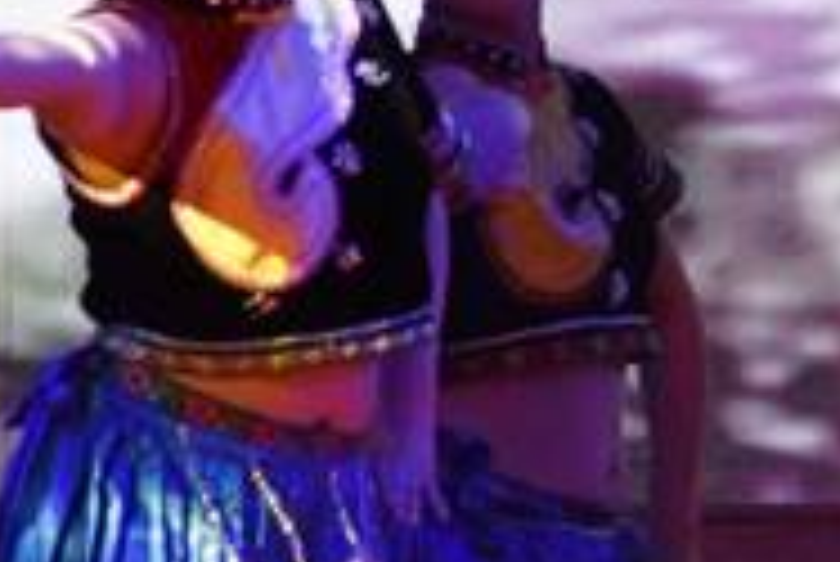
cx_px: 1568
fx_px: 20946
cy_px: 16
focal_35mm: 897
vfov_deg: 1.5
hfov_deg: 2.3
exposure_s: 1/125
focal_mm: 140
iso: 640
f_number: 5.6
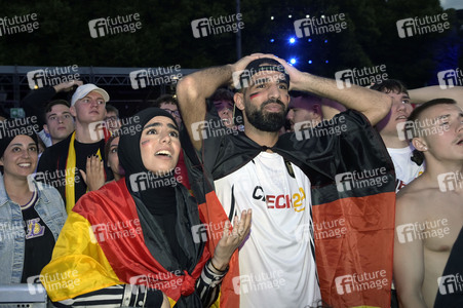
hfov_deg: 44.5
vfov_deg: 30.5
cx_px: 232
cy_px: 154
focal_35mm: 44
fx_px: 565
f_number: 5.6
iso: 1600
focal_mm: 44
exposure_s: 1/200
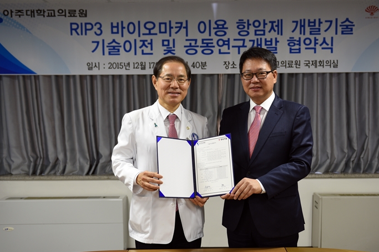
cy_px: 132
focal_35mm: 41
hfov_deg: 47.4
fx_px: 432
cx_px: 205
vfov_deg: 32.6
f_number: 3.2
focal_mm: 35
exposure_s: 1/50
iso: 250
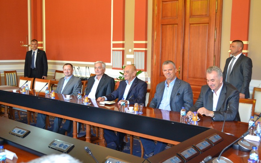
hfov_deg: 49.3
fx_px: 285
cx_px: 130
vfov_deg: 32.0
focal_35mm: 40
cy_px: 85
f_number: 4.2
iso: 1800
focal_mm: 26
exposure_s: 1/60
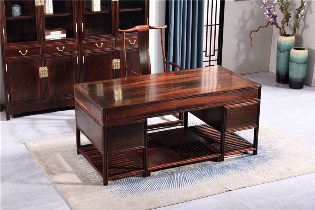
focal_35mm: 70
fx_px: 612
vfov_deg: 19.4
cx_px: 158
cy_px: 105
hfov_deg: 28.9
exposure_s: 1/125
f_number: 11
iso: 100
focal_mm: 70
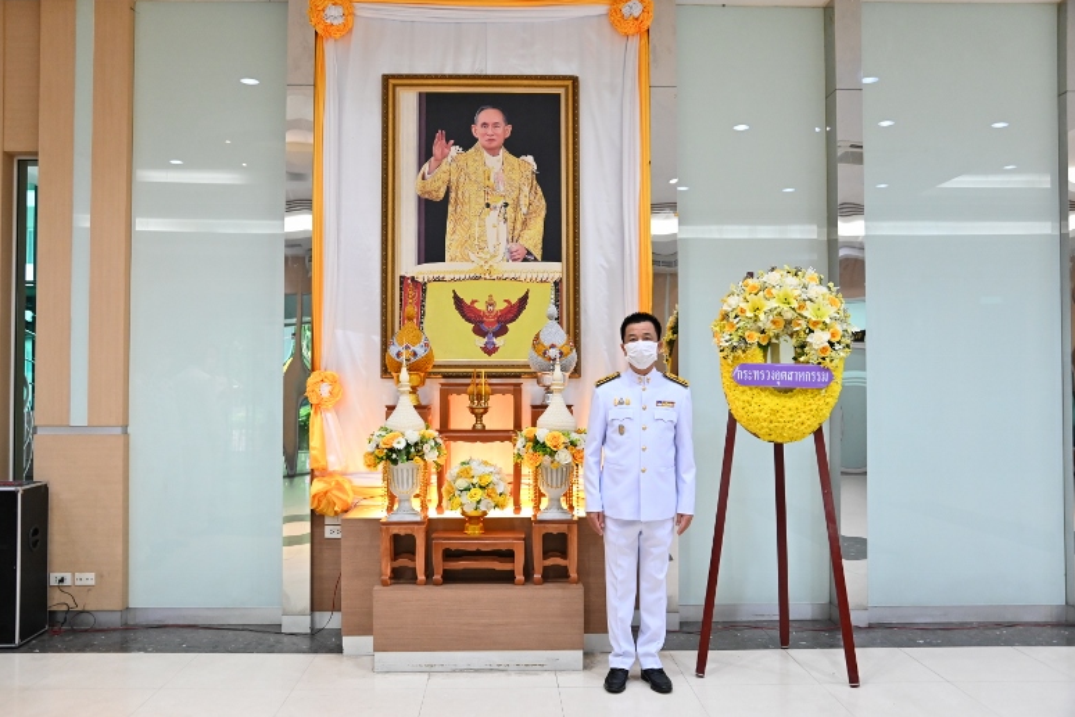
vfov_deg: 40.0
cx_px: 531
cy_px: 349
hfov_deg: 57.2
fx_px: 986
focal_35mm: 33
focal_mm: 32
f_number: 4.5
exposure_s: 1/125
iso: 3200
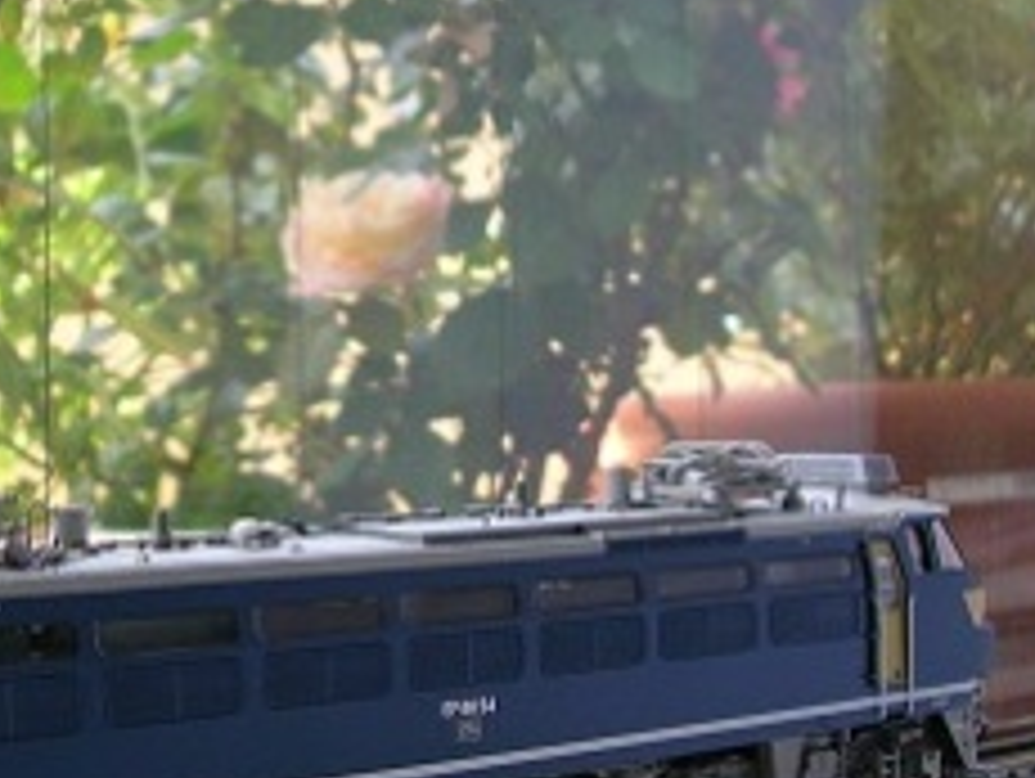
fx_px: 2275
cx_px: 279
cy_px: 349
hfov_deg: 25.4
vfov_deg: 19.4
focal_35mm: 76
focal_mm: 5.8
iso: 50
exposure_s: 1/71.2
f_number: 2.8
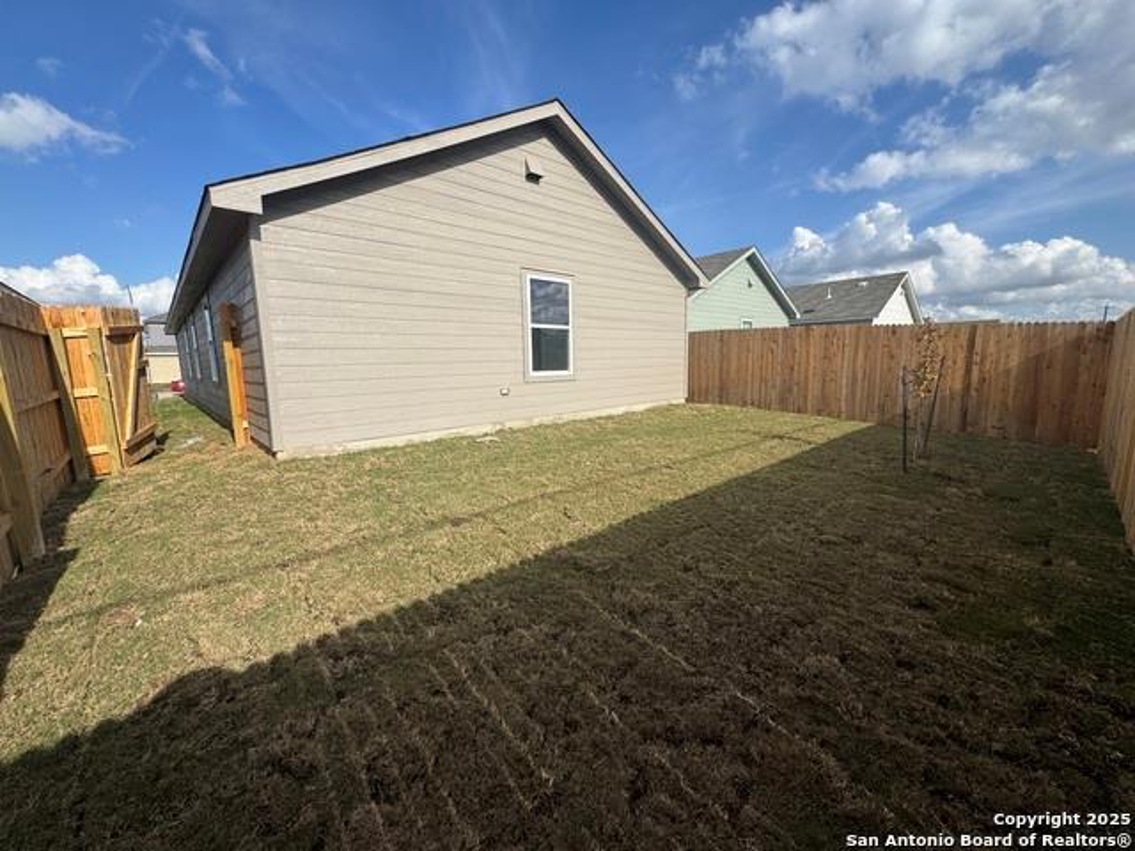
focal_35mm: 14
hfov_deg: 102.1
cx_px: 568
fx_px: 459
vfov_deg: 85.7
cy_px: 426
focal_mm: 2.22
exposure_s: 1/2415
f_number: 2.2
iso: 40
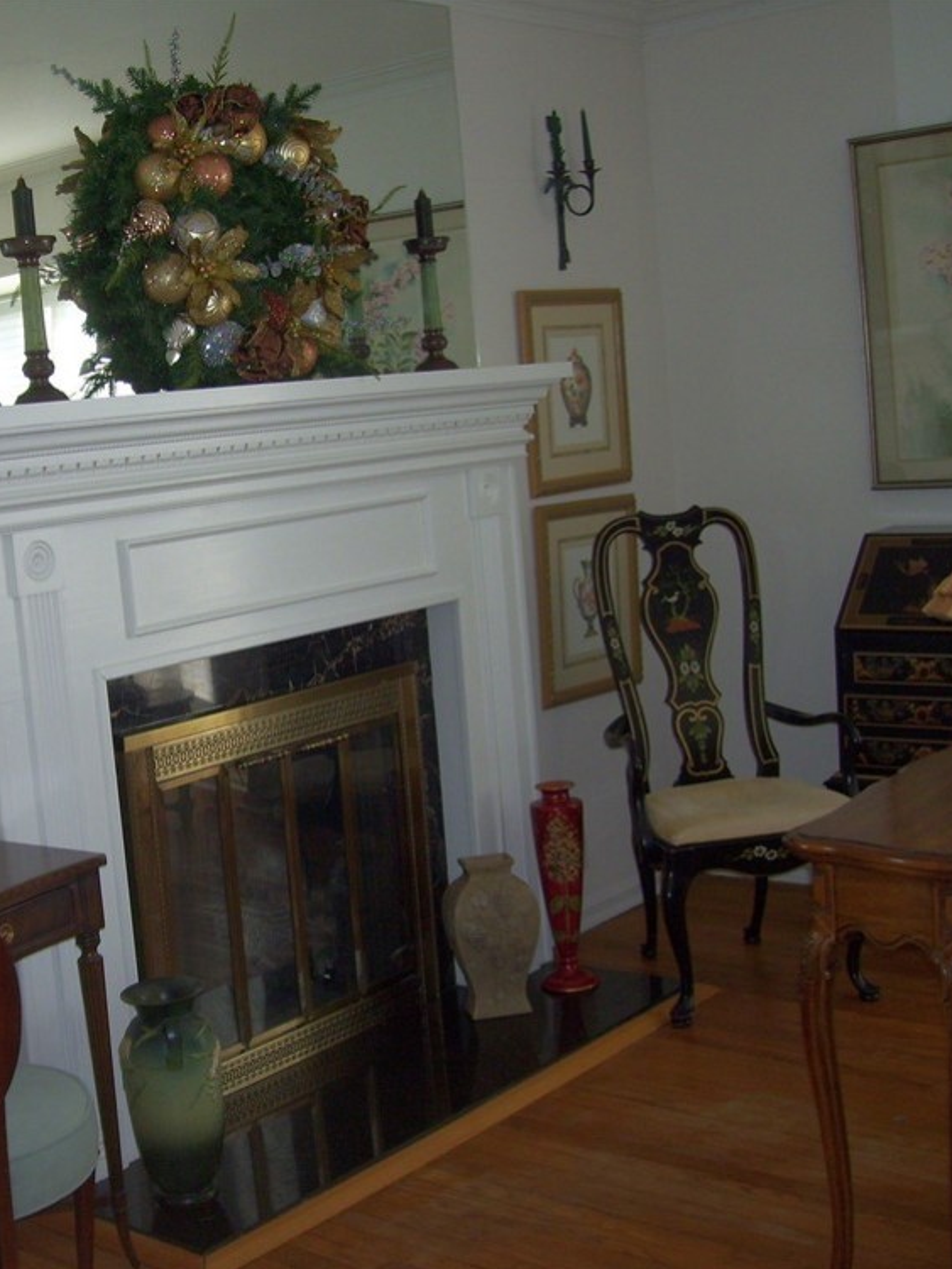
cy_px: 646
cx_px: 156
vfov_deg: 38.9
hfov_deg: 28.9
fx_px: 1796
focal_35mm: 49
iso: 80
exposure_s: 1/60
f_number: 2.7
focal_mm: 6
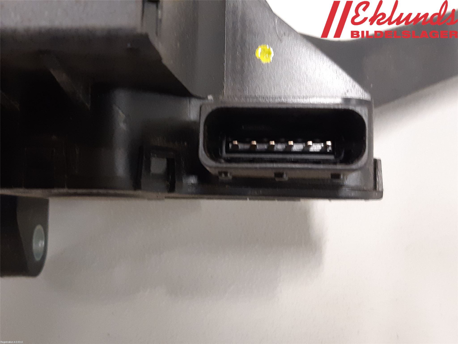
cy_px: 172
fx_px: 344
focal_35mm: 26
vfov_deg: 53.1
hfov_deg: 67.3
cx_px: 229
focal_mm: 3.93
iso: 250
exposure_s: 1/25
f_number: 1.7
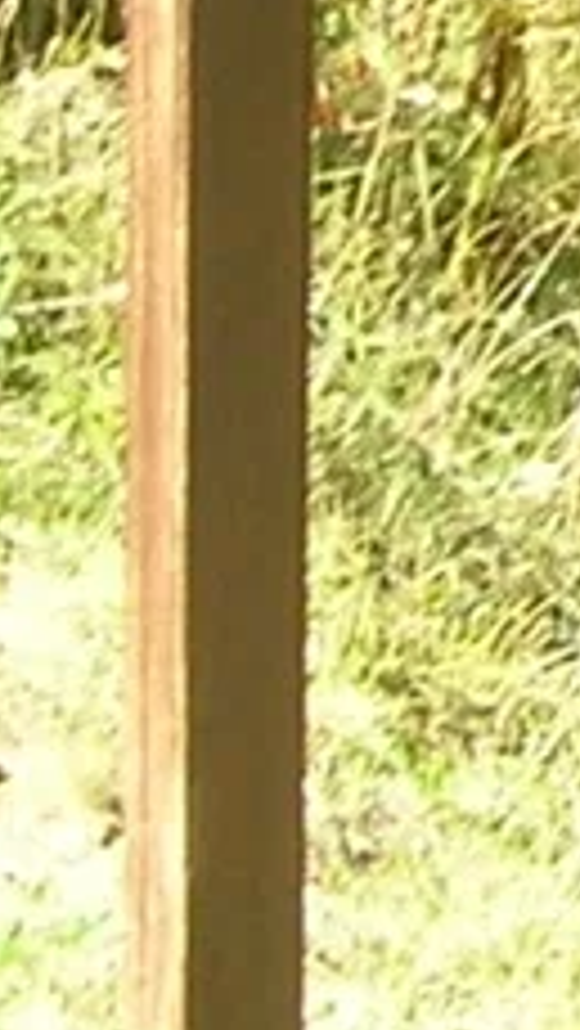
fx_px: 7046
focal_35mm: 258
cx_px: 1758
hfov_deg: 4.5
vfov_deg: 8.1
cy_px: -769
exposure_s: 1/57.4
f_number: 4.9
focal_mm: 5.7
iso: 50
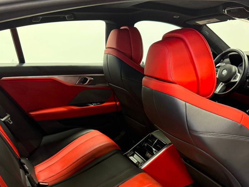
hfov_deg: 49.9
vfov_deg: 38.2
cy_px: 127
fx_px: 266
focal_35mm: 37
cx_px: 148
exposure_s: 1/60
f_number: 1.78
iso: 250
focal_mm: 6.76
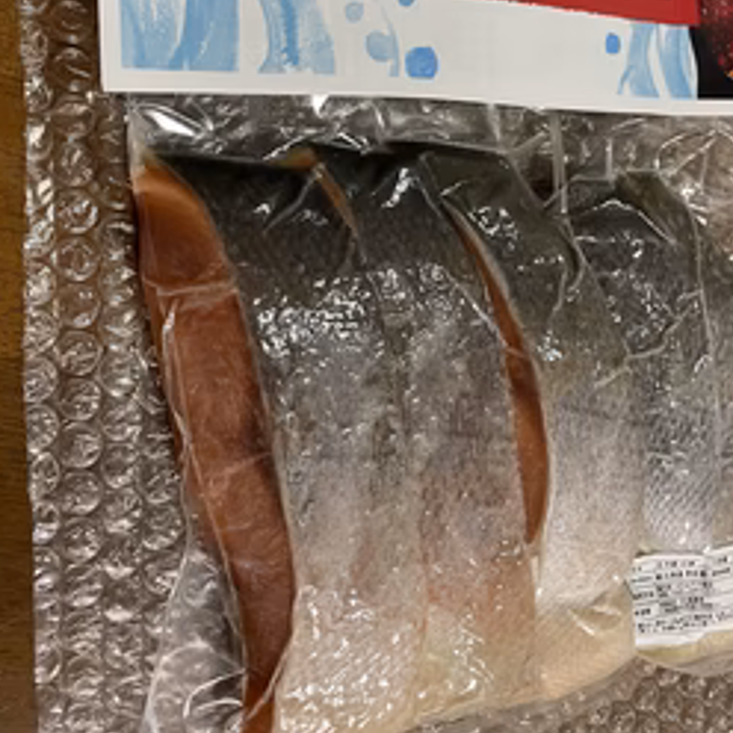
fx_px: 886
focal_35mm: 37
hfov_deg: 44.9
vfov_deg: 44.1
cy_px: 231
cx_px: 375
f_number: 1.6
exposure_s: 1/52
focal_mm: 4.2
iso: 80
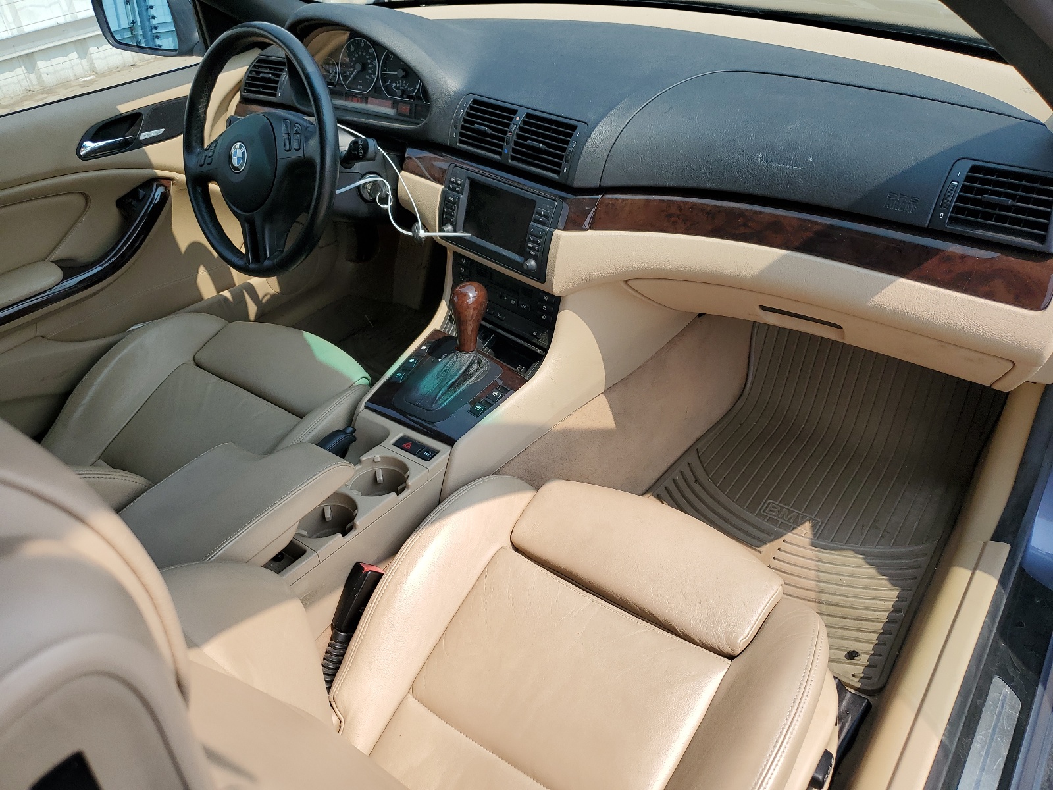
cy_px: 395
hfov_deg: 67.3
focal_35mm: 26
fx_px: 791
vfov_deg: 53.1
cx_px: 526
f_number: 1.5
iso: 50
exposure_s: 1/2000
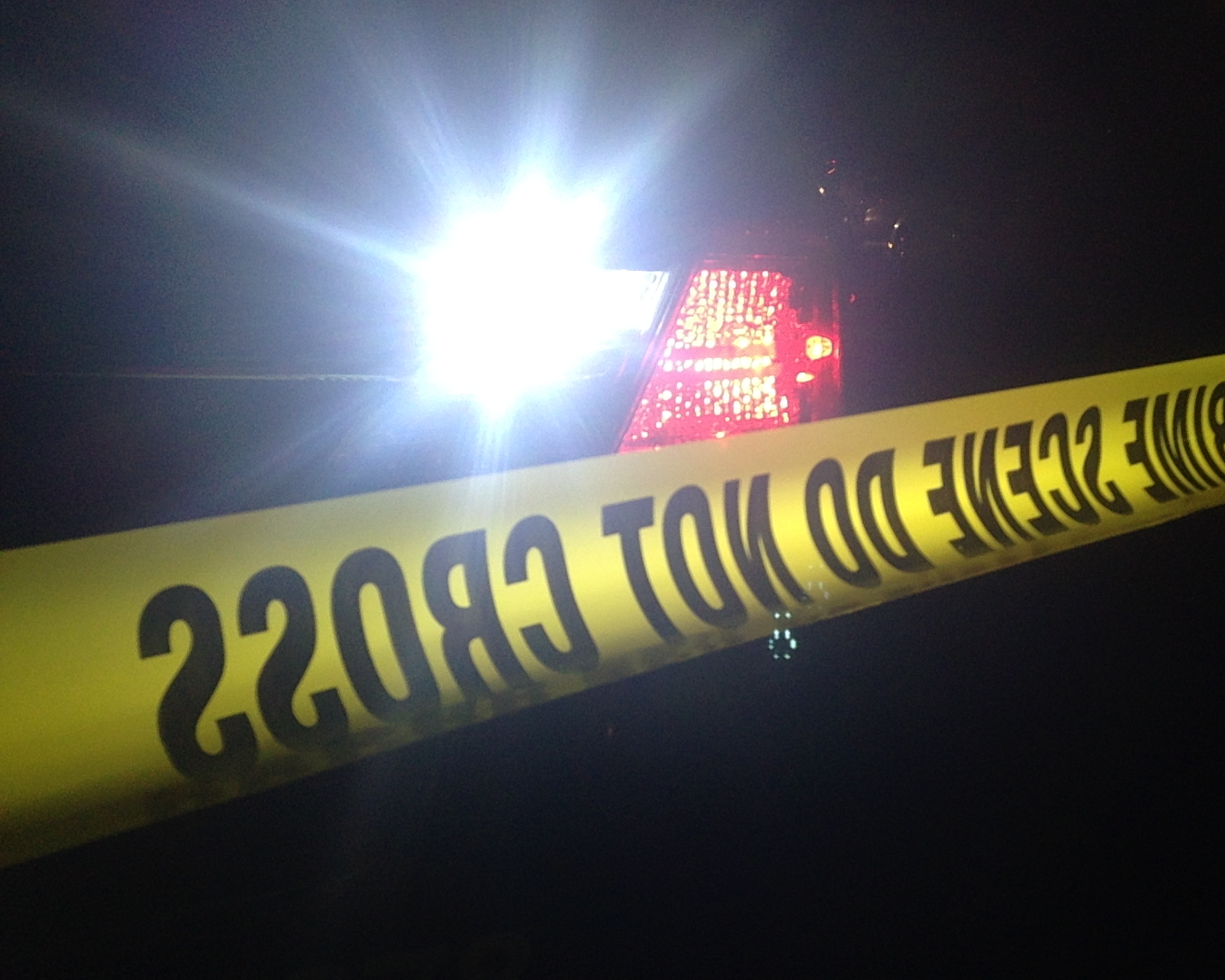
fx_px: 2502
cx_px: 655
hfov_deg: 27.5
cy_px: 490
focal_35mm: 69
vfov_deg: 22.2
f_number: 2.4
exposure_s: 1/170
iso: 200
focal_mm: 4.12
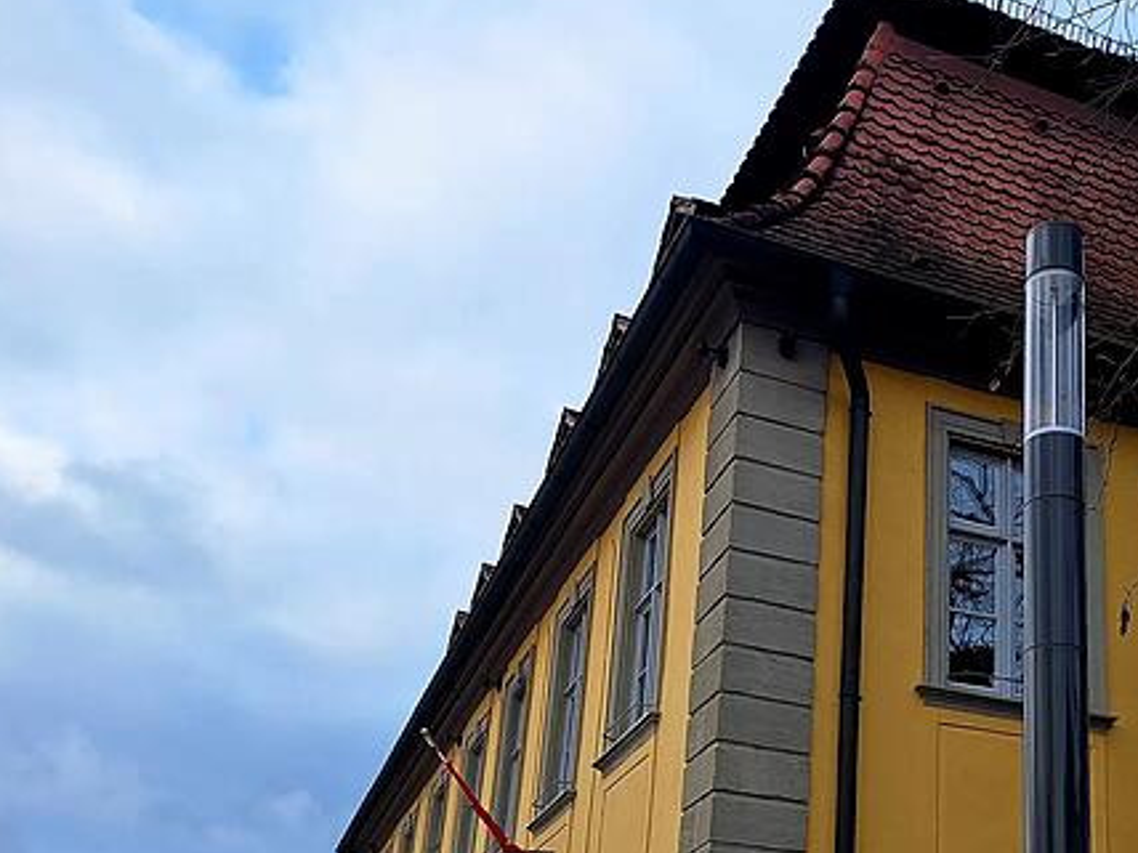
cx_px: 883
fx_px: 1414
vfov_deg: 32.4
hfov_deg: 42.2
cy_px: 720
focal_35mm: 43
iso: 40
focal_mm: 5.54
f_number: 1.8
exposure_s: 1/1250
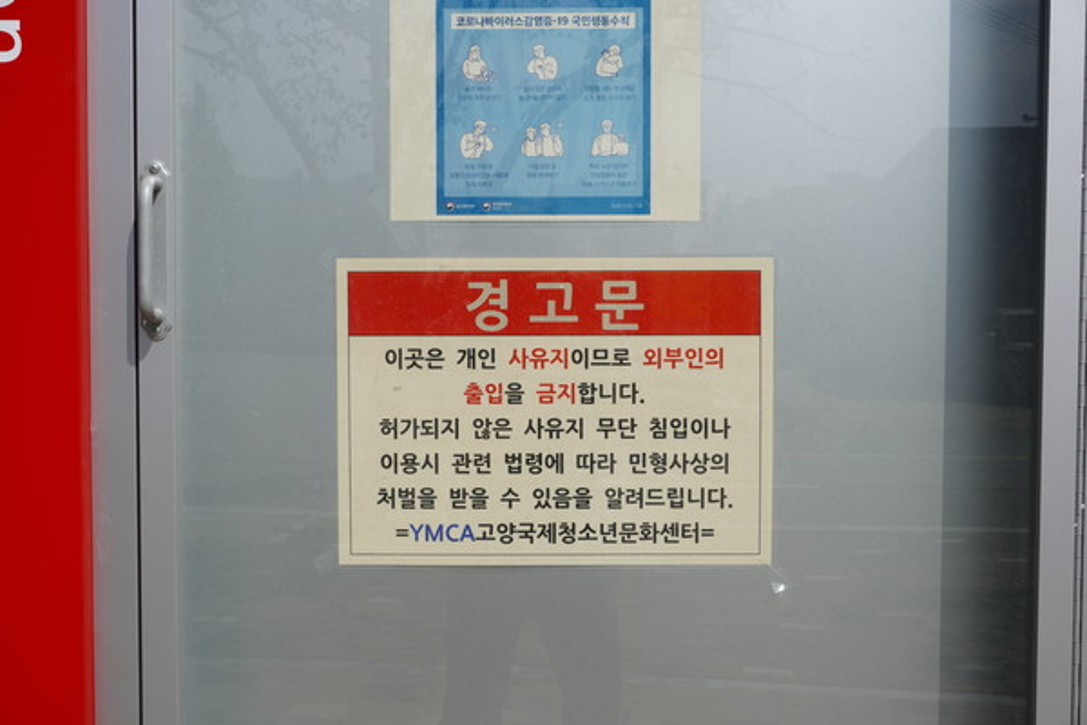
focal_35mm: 45
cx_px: 544
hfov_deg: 43.6
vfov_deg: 29.9
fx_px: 1359
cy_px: 362
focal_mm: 30
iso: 100
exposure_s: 1/320
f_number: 11
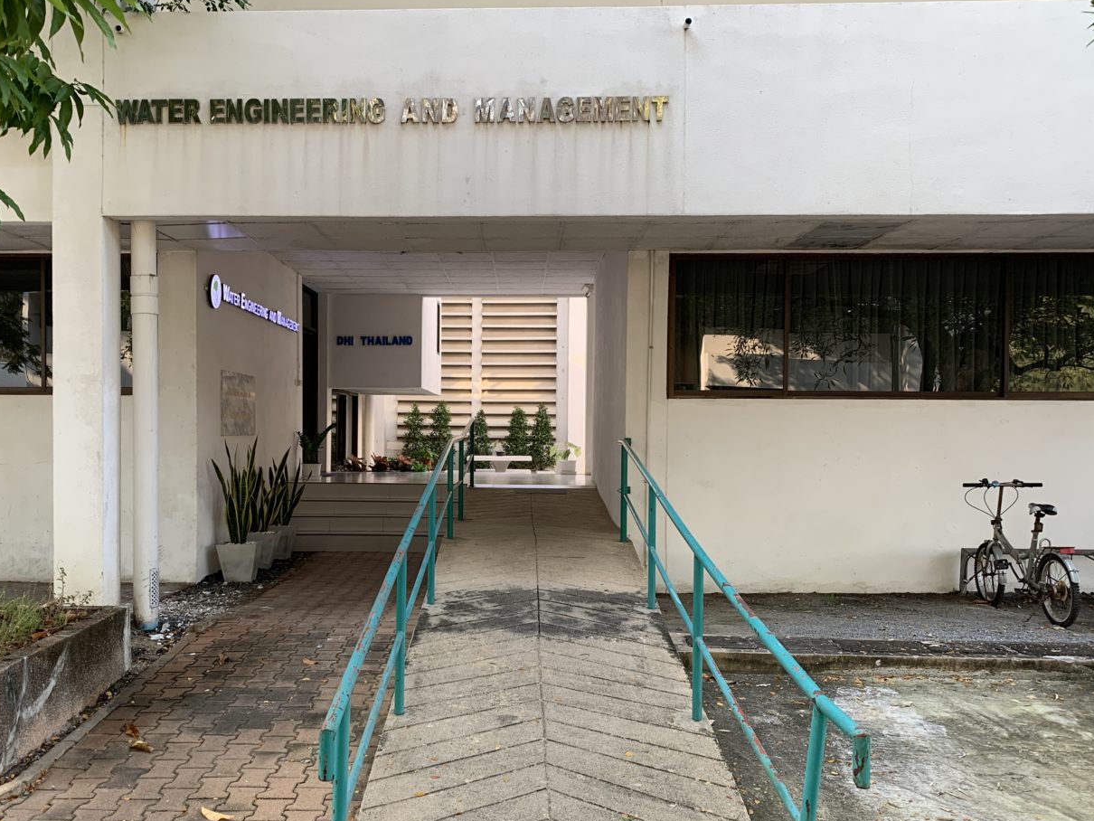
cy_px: 465
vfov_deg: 42.9
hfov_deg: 55.1
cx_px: 467
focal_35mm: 33
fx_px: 1043
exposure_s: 1/122
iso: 32
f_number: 1.8
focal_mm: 4.25
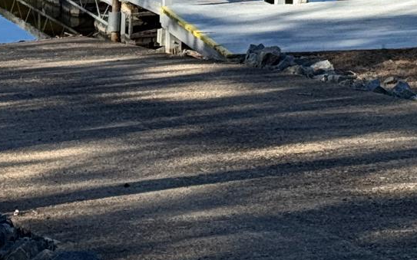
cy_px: -276
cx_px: 191
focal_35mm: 192
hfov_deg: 10.9
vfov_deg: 6.6
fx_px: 2181
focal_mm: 6.76
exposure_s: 1/3610
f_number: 1.78
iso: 64
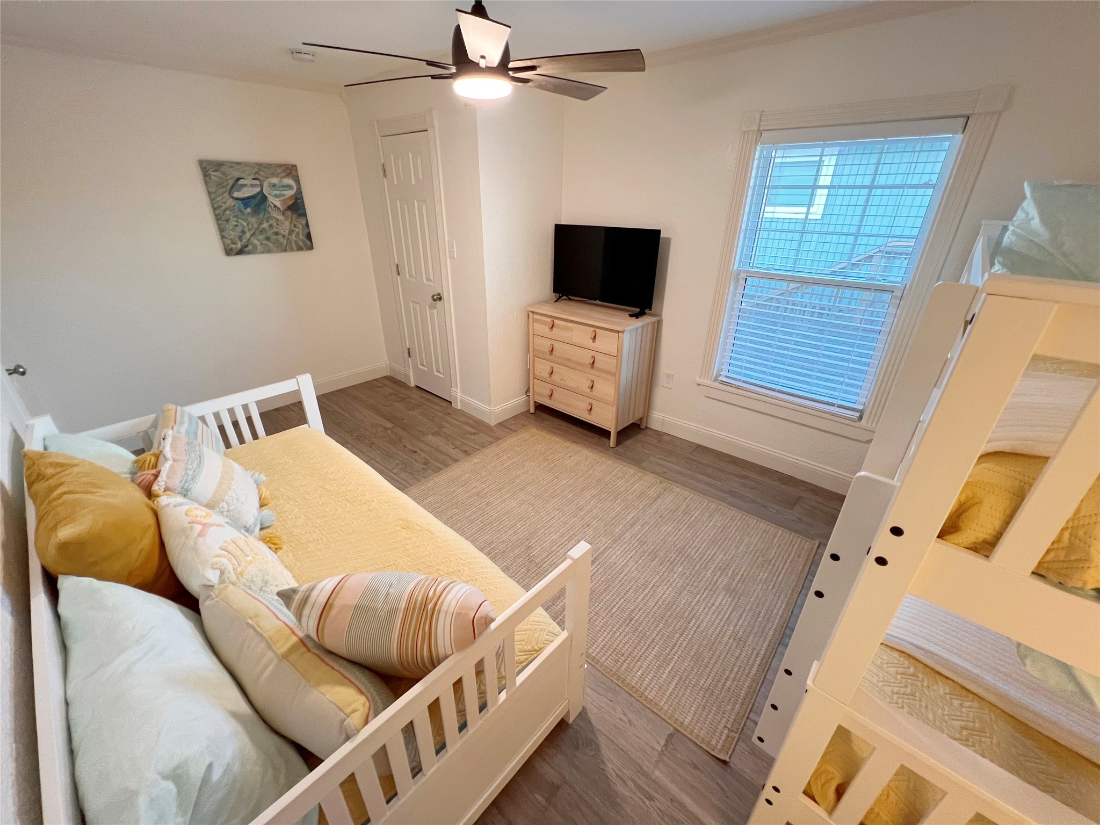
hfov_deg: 106.2
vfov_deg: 89.9
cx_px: 550
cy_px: 412
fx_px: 413
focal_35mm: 13
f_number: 1.8
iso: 250
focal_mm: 1.57
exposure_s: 1/60
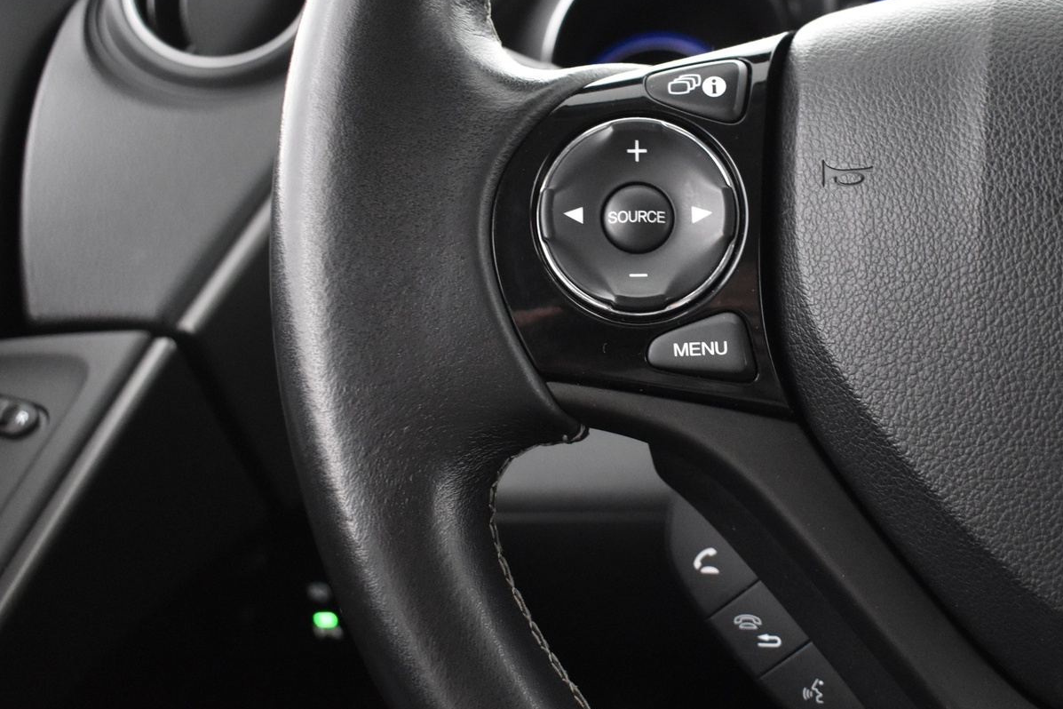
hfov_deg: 41.8
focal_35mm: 47
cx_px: 677
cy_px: 399
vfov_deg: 28.8
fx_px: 1378
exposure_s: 1/20
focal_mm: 23
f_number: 3.8
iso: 3200
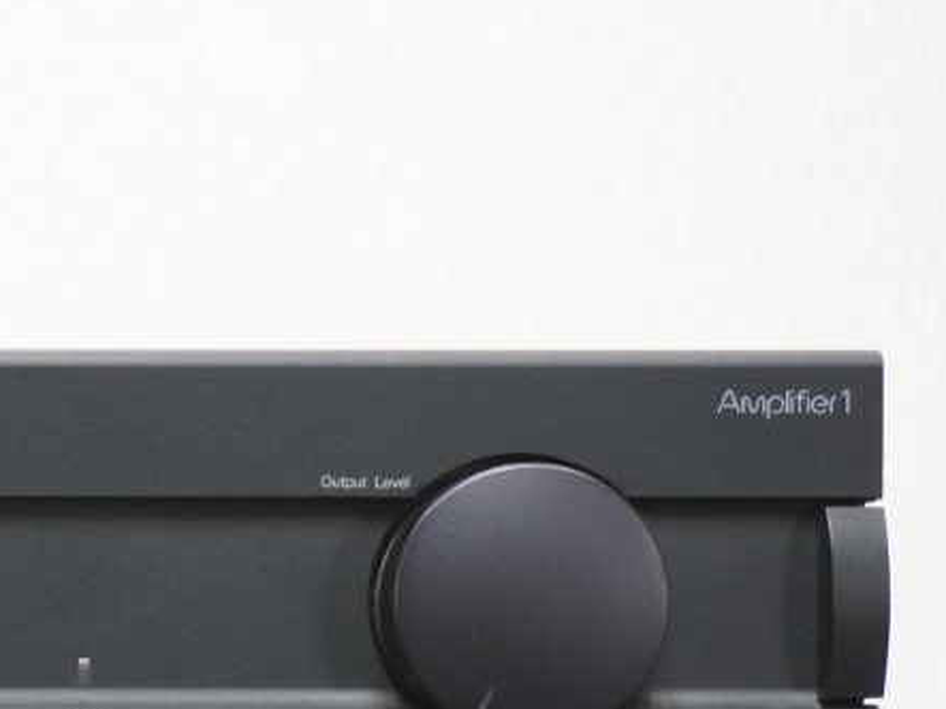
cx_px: -297
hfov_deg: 12.5
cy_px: 692
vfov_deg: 9.7
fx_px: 4161
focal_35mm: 152
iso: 640
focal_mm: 39
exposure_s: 1/10
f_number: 5.6
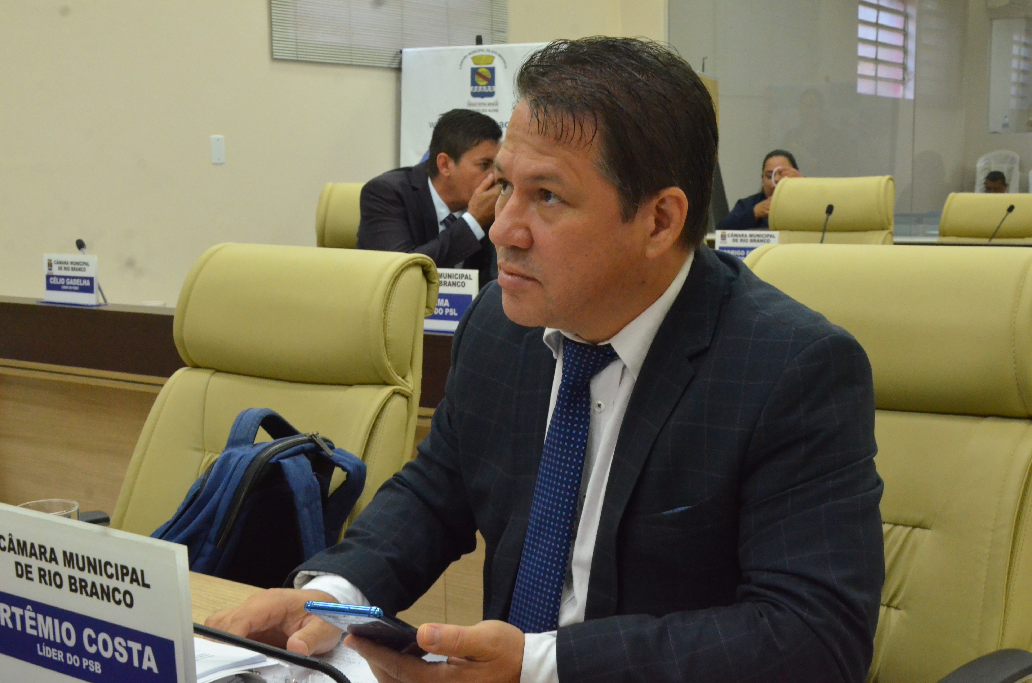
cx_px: 516
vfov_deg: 29.7
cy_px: 342
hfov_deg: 43.7
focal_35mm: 45
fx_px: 1287
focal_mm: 30
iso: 4000
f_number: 10
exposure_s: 1/60
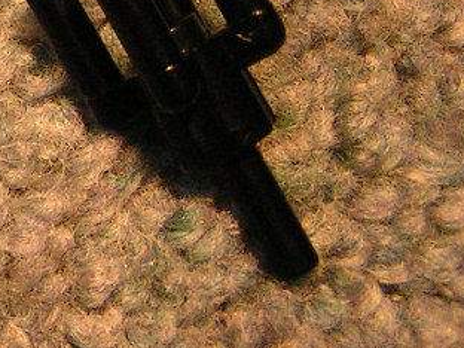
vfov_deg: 9.3
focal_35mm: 156
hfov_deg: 11.5
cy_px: -165
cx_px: -452
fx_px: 2091
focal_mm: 6.3
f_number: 2.8
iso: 160
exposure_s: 1/50
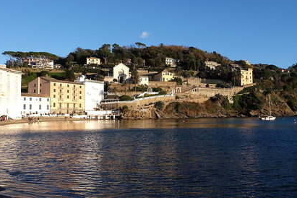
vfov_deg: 37.8
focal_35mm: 35
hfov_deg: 53.8
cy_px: 94
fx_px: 289
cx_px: 186
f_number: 8
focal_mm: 16
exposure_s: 1/125
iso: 100
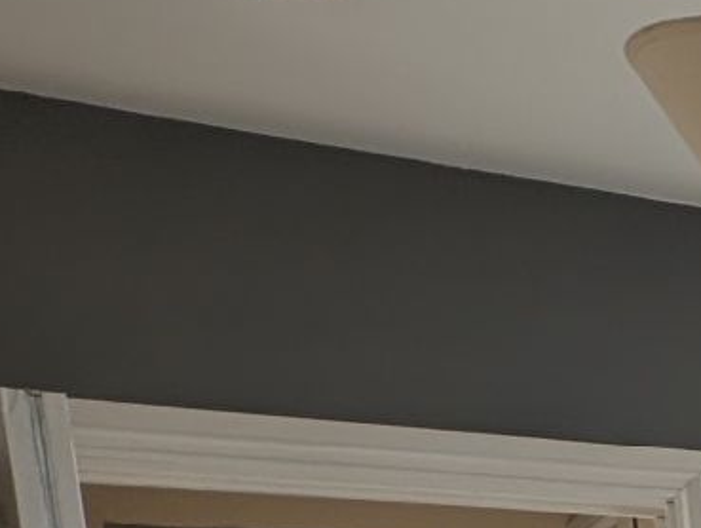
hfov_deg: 14.8
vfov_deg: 15.5
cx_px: 1702
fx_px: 1582
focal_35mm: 78
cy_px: 1019
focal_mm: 2.23
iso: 40
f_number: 1.95
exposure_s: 1/952
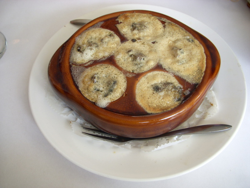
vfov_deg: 37.7
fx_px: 274
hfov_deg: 49.0
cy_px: 94
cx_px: 125
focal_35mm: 38
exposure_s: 1/30
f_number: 3.3
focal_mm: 6.3
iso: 125
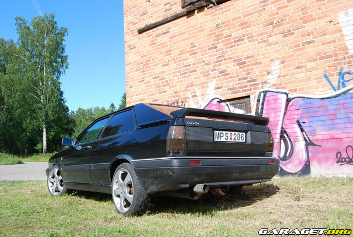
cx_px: 176
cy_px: 118
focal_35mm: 30
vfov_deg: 43.8
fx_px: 295
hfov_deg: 61.8
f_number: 6.3
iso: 100
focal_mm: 20
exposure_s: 1/160
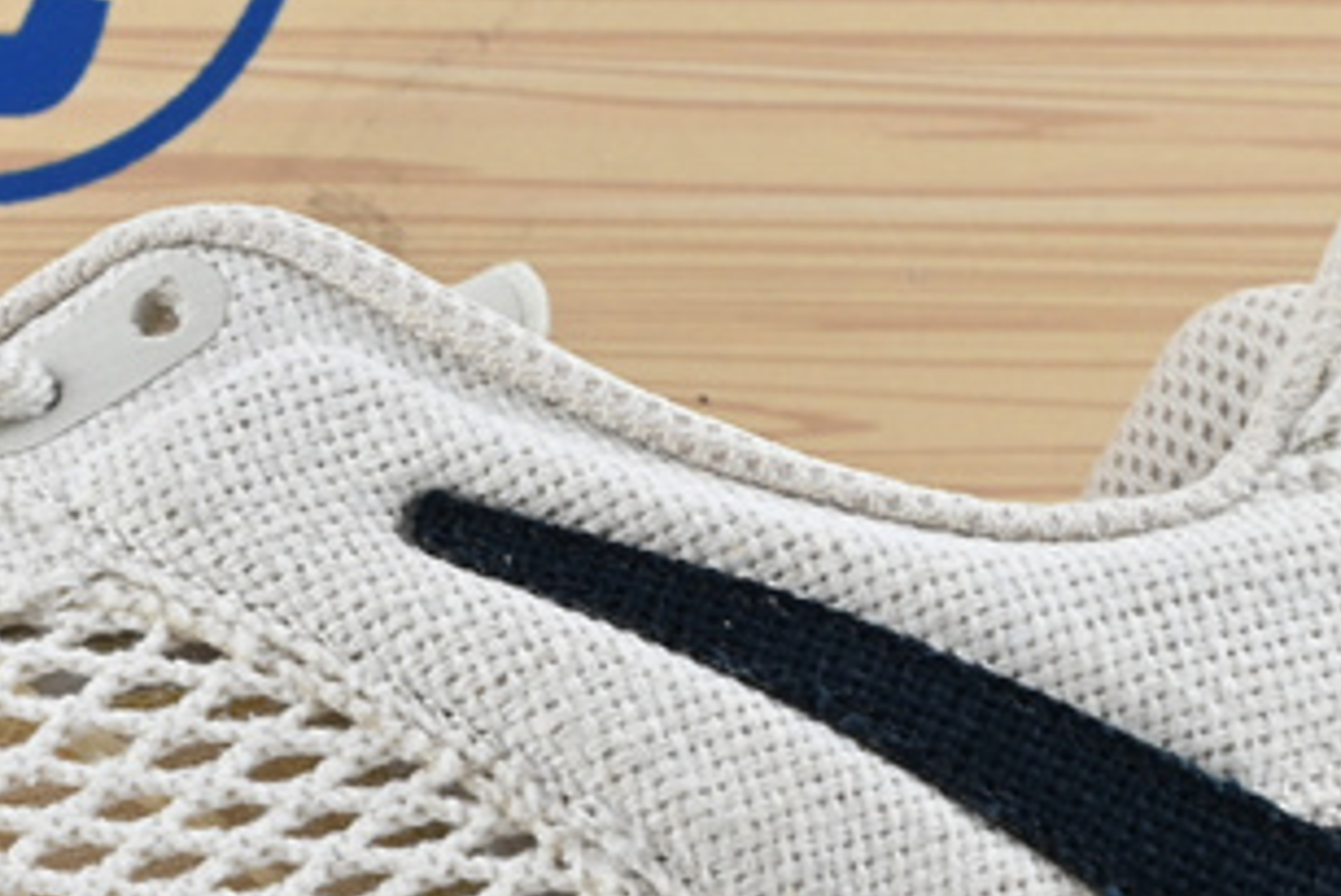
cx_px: -258
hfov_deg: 11.4
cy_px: 922
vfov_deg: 7.8
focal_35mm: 176
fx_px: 6559
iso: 100
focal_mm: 30
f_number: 10
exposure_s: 1/15
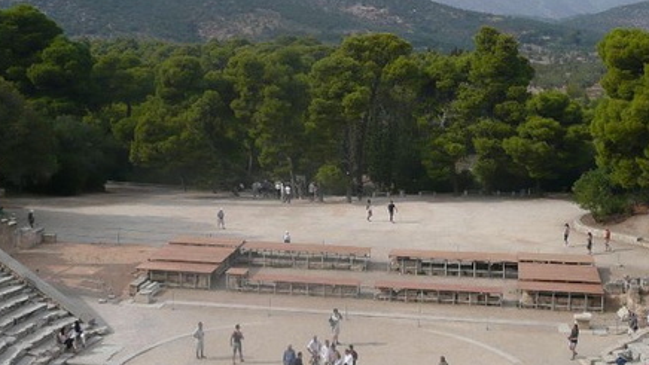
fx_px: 963
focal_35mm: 56
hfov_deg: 37.0
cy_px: 98
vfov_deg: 21.3
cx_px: 412
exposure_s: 1/250
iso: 100
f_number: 8
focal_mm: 4.6
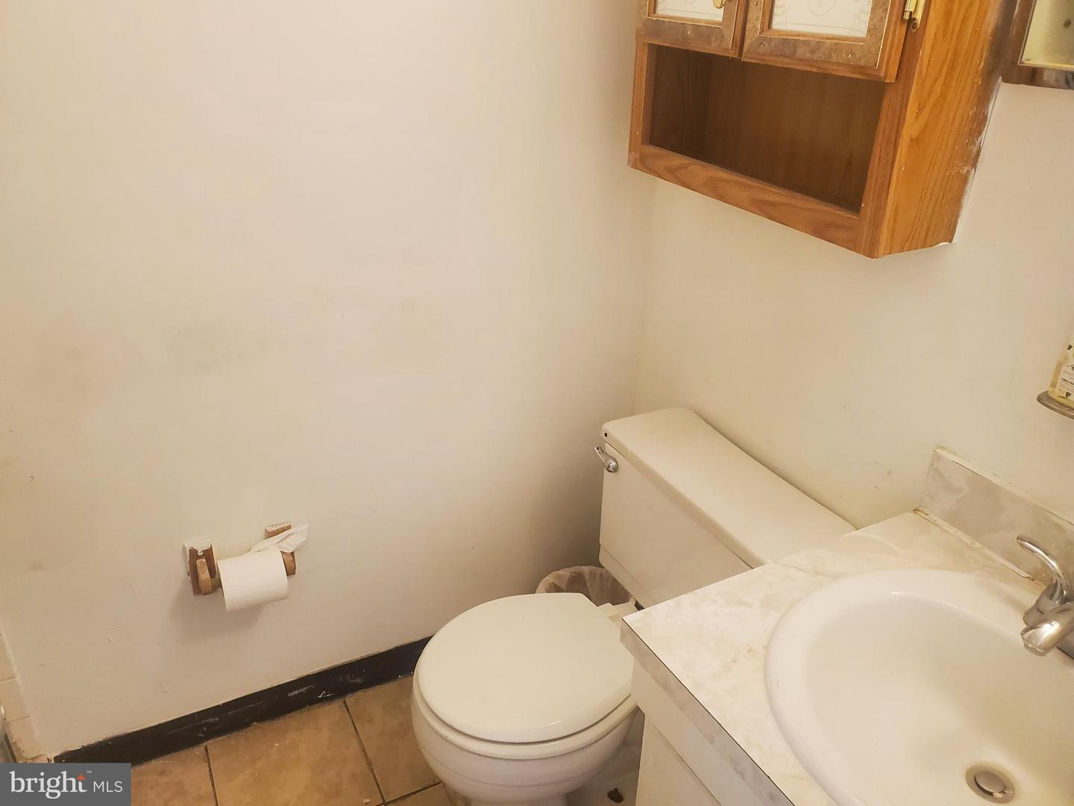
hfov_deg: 67.3
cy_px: 403
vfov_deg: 53.1
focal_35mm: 26
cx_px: 537
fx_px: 807
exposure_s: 1/40
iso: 200
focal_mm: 4.3
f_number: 2.4
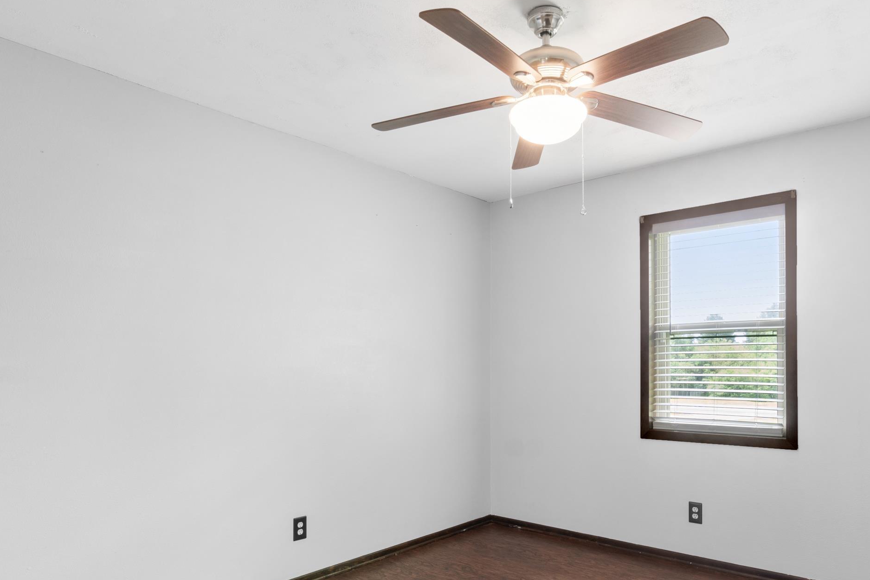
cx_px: 502
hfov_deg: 73.3
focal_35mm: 24
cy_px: 380
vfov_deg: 52.3
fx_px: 580
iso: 250
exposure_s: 1.3
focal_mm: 12
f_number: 9
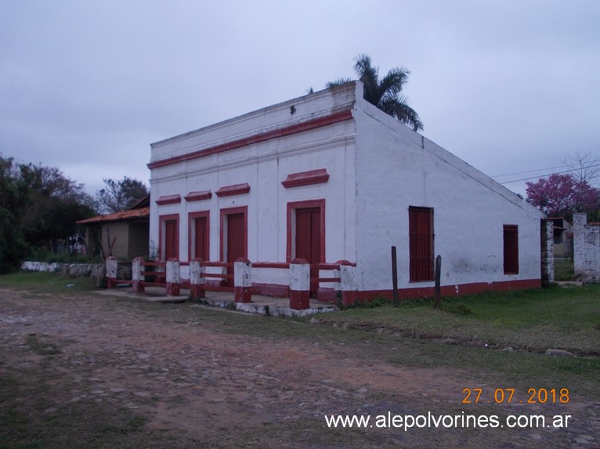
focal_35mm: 38
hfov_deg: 49.0
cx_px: 300
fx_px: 658
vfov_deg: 37.7
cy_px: 224
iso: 80
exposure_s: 1/200
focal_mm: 5.3
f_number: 6.2
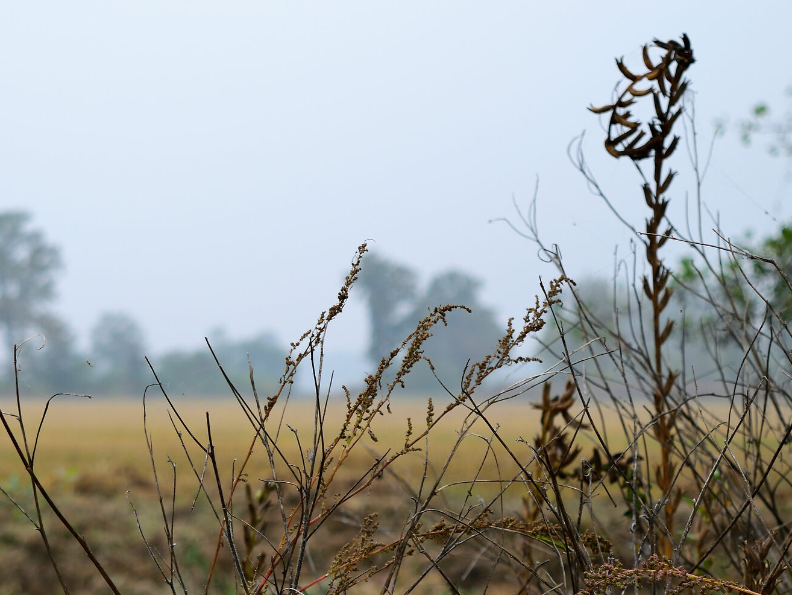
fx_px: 3315
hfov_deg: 13.5
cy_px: 480
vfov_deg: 10.2
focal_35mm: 145
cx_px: 74
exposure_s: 1/160
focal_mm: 55
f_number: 6.3
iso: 100
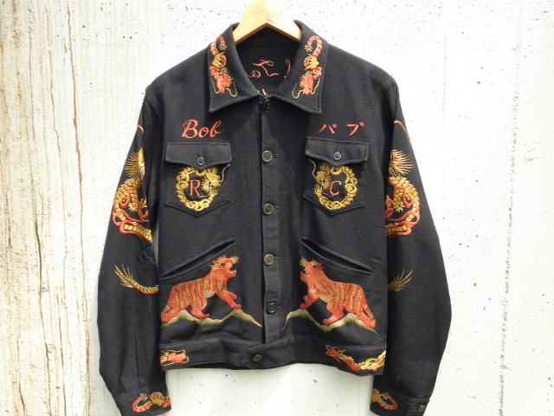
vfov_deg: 36.8
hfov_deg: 47.9
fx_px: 624
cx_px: 277
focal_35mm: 39
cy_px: 208
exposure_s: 1/400
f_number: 3.8
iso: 400
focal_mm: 7.1
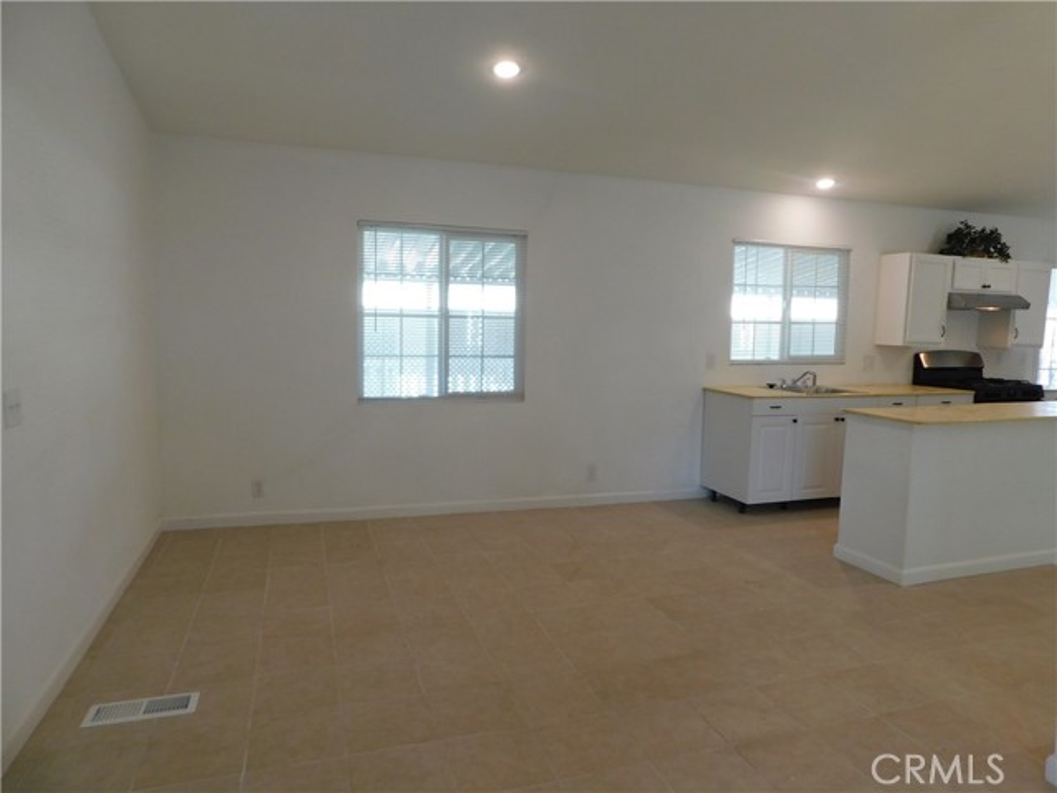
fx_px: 702
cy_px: 396
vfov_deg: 58.9
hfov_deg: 73.9
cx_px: 528
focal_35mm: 23
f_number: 3
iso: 125
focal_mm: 4
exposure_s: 1/30
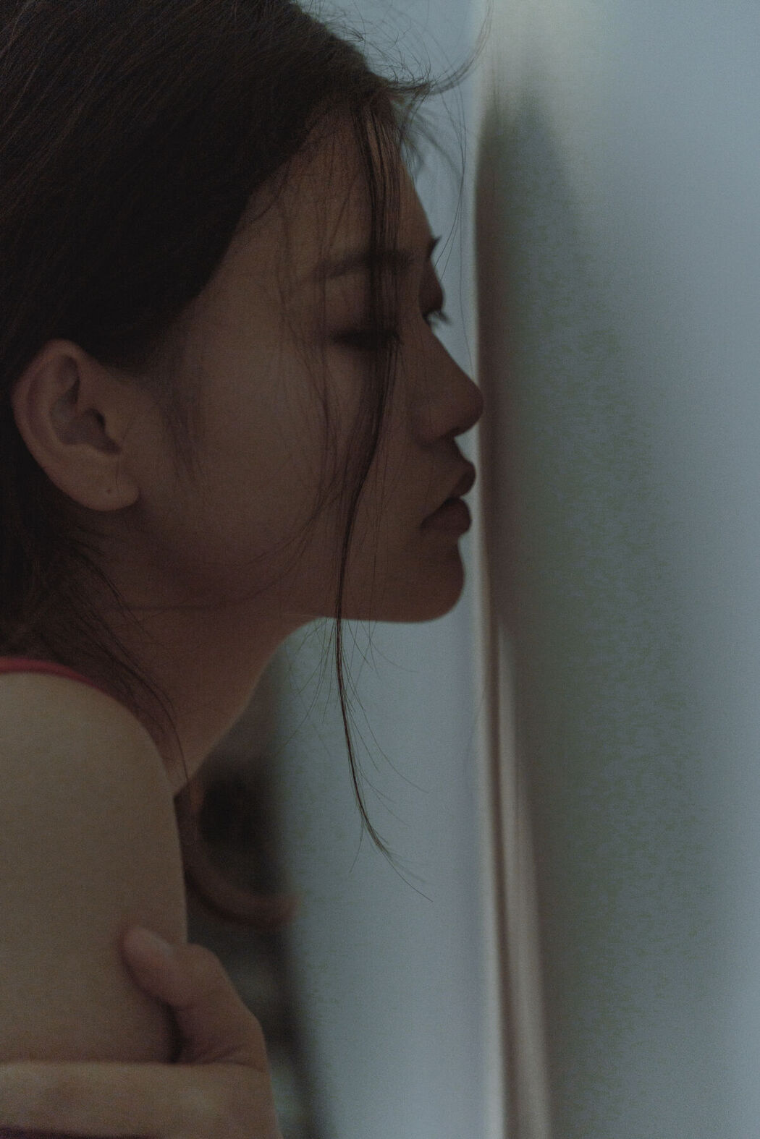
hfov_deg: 20.9
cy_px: 570
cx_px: 380
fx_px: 2058
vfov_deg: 31.0
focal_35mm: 65
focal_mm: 65
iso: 1600
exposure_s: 1/100
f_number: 2.8
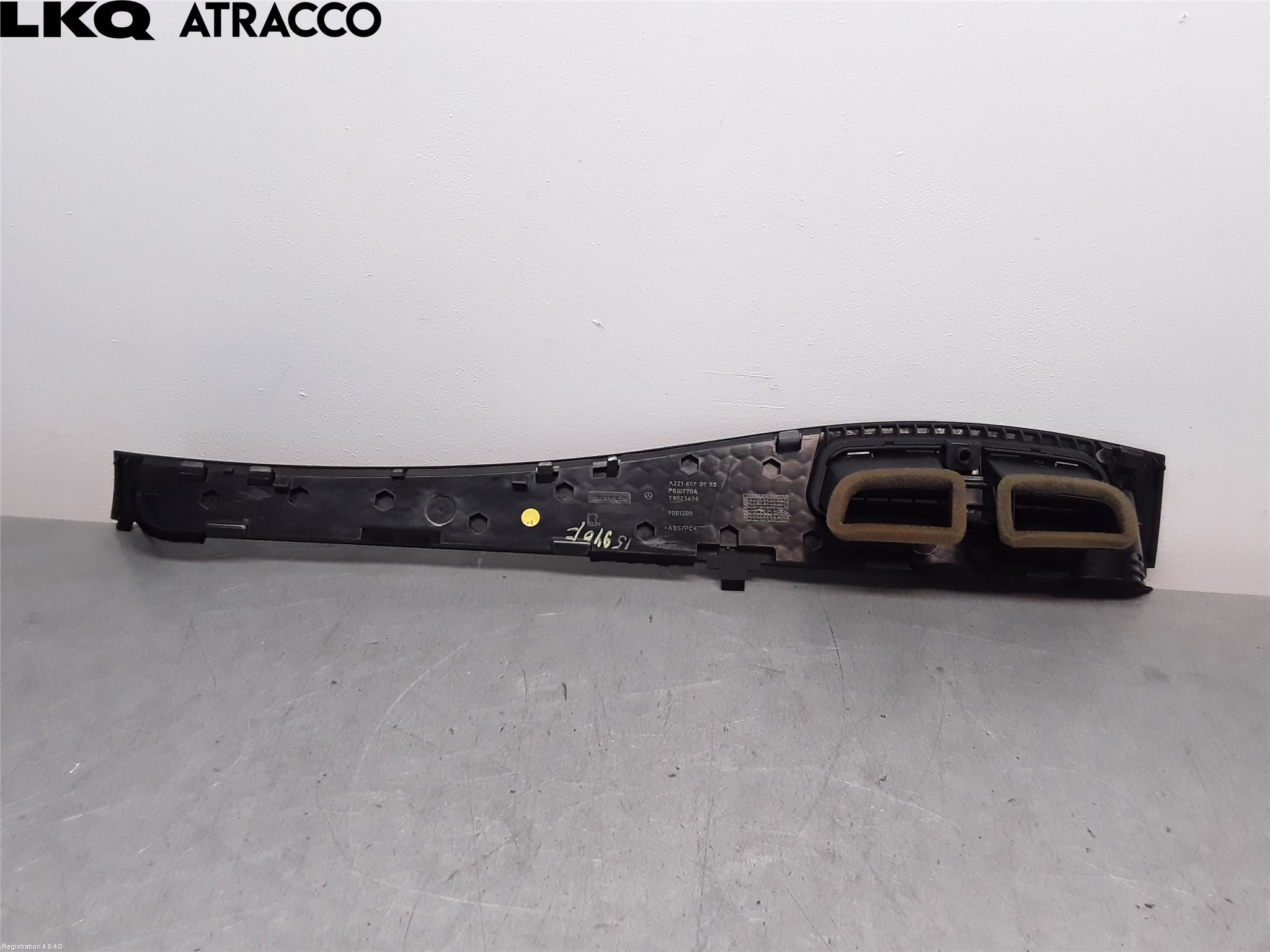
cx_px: 635
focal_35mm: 28
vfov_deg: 49.7
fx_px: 1027
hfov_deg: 63.4
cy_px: 476
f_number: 1.9
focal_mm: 2.91
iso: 100
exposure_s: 1/159
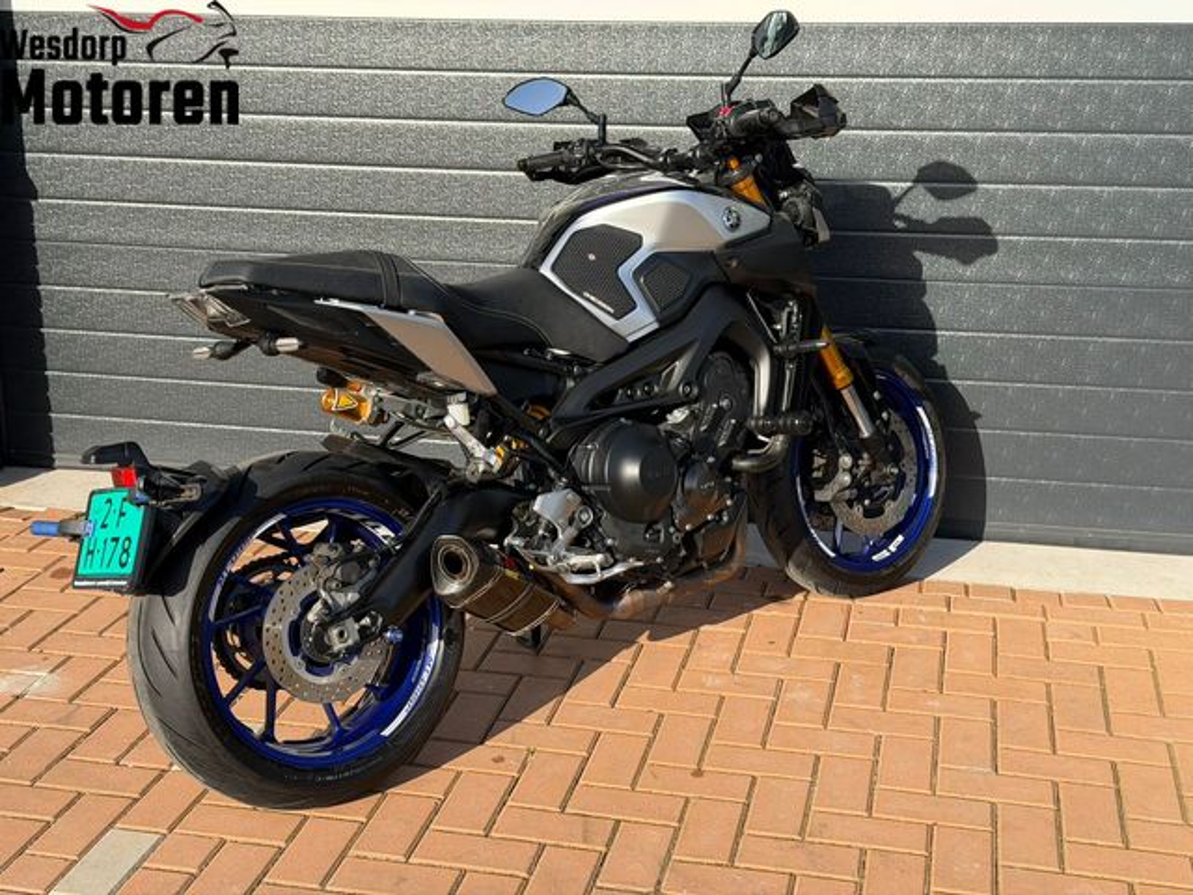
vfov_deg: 30.3
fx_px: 1654
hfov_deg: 39.7
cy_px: 448
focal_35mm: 48
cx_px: 596
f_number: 1.78
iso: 64
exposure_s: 1/1883
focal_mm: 6.76
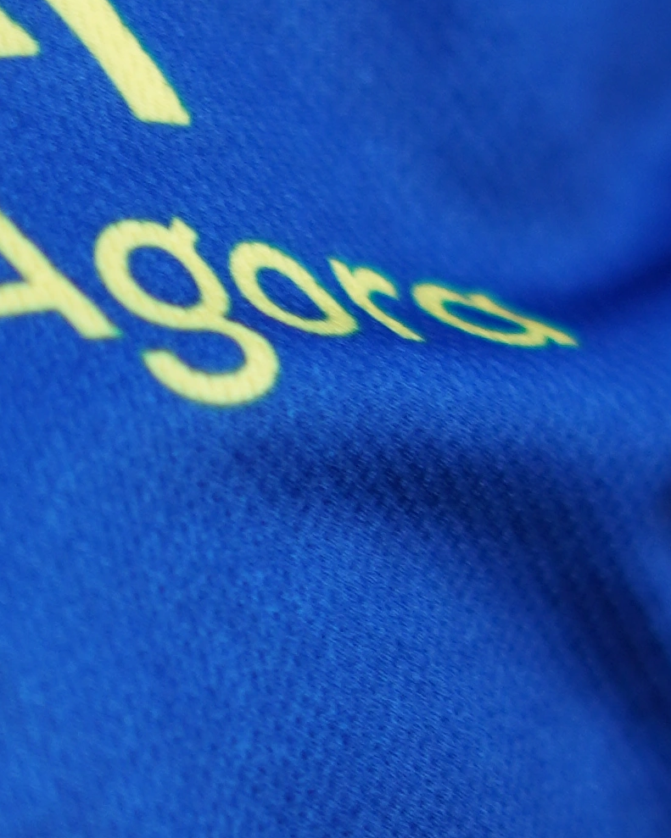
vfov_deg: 6.9
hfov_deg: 5.5
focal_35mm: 282
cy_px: 275
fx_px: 6998
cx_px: -149
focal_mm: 33
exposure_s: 1/125
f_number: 1.4
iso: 100
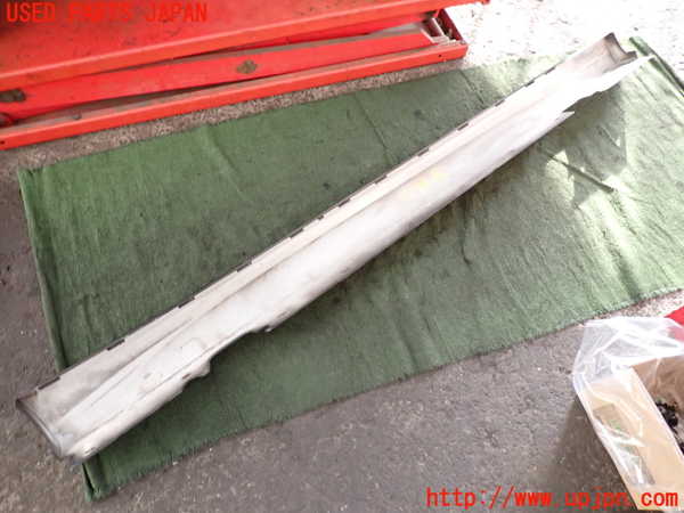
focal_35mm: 25
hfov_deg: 69.4
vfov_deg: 54.9
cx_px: 342
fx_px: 494
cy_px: 256
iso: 250
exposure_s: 1/30
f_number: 2
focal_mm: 4.5
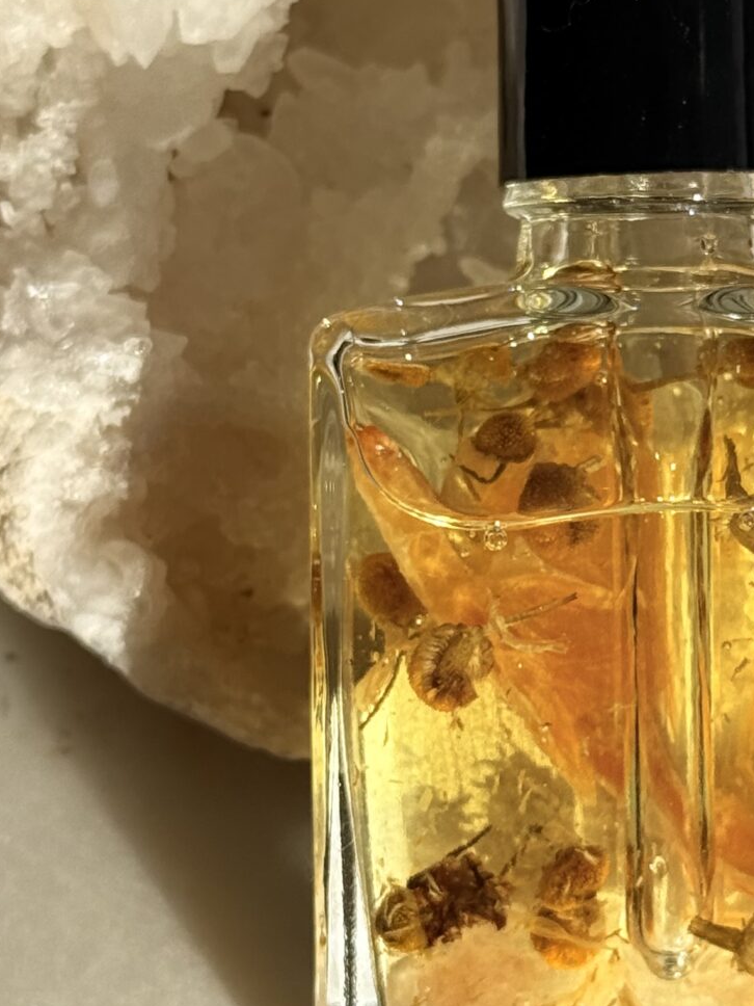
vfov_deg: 15.5
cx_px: 657
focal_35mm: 127
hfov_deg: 11.6
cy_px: 537
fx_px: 3688
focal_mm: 6.76
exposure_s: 1/4329
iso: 80
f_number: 1.78
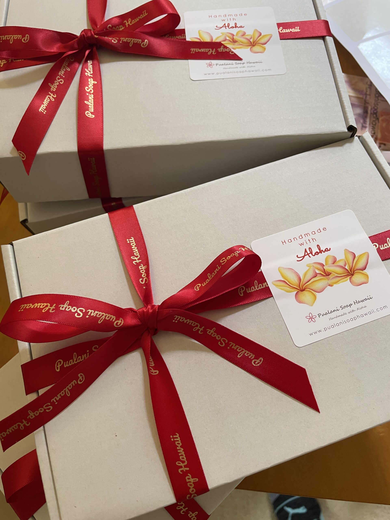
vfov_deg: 67.3
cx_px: 195
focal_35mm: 26
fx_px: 391
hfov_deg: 53.1
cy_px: 260
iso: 80
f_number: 1.6
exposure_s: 1/60
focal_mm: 4.2
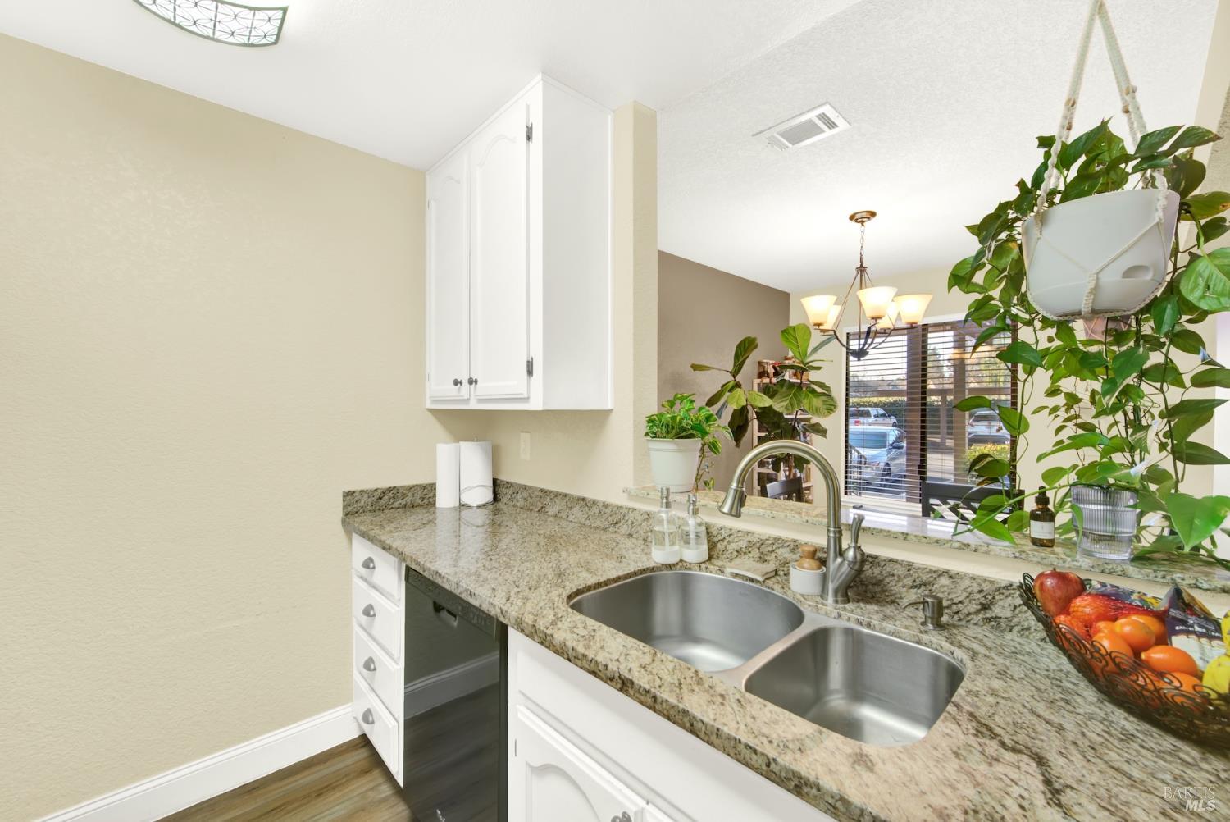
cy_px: 411
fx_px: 479
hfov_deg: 104.2
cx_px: 615
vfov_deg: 81.3
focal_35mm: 14
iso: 100
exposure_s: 1/5
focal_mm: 14
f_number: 14
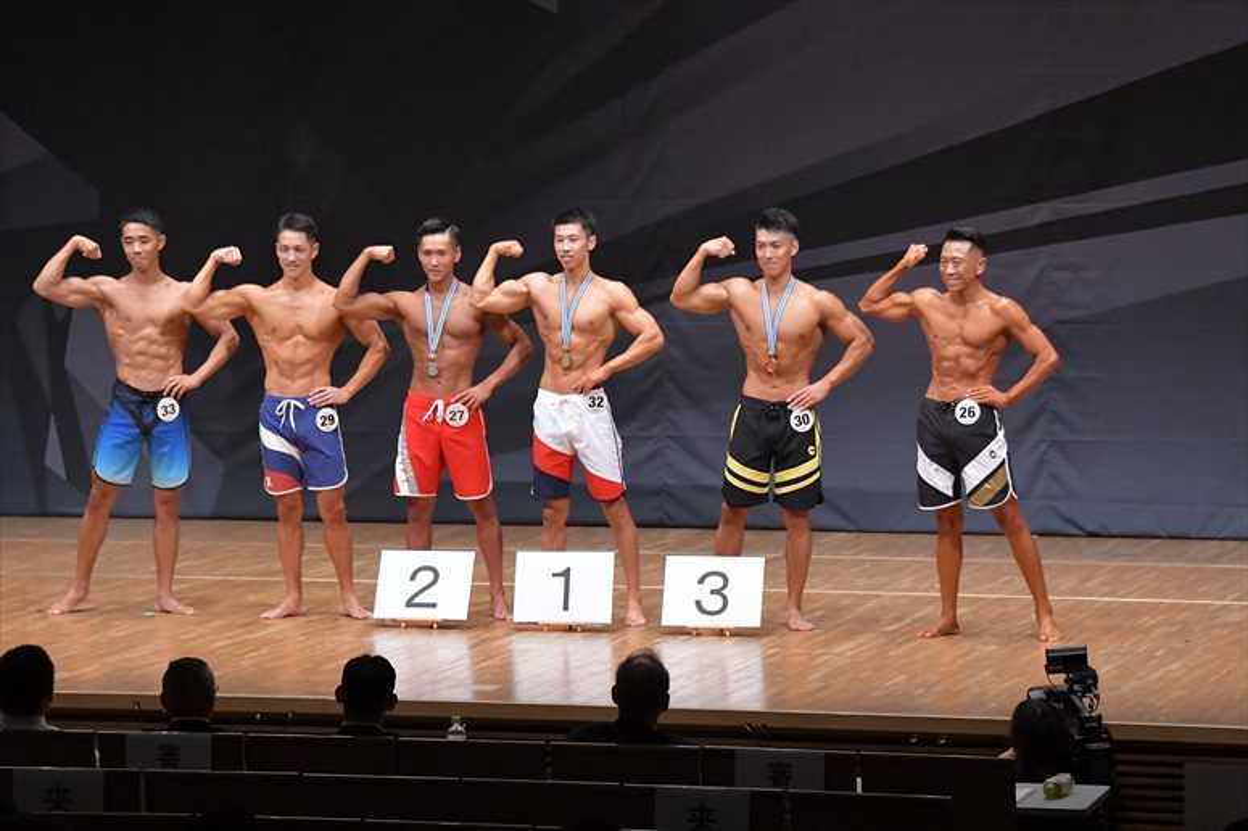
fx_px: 5198
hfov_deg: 13.7
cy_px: 416
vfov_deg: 9.1
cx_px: 624
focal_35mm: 150
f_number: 5.6
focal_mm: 100
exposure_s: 1/400
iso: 6400
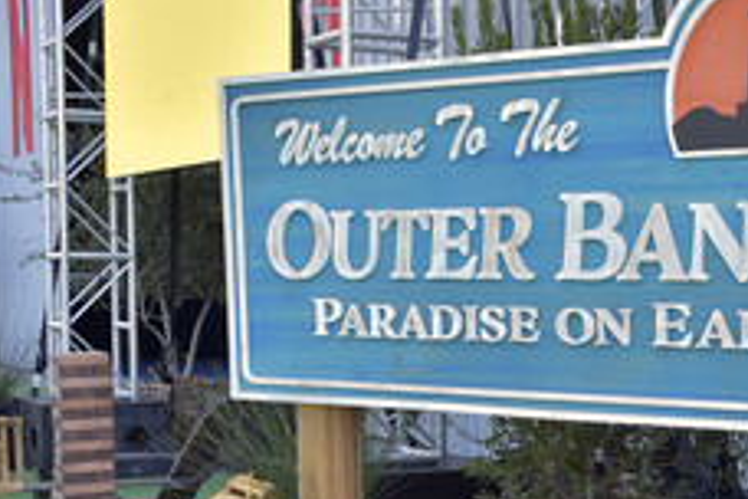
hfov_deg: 26.4
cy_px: 407
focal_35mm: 75
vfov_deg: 18.0
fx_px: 1558
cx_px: 620
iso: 250
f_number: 7.1
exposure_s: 1/250
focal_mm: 38
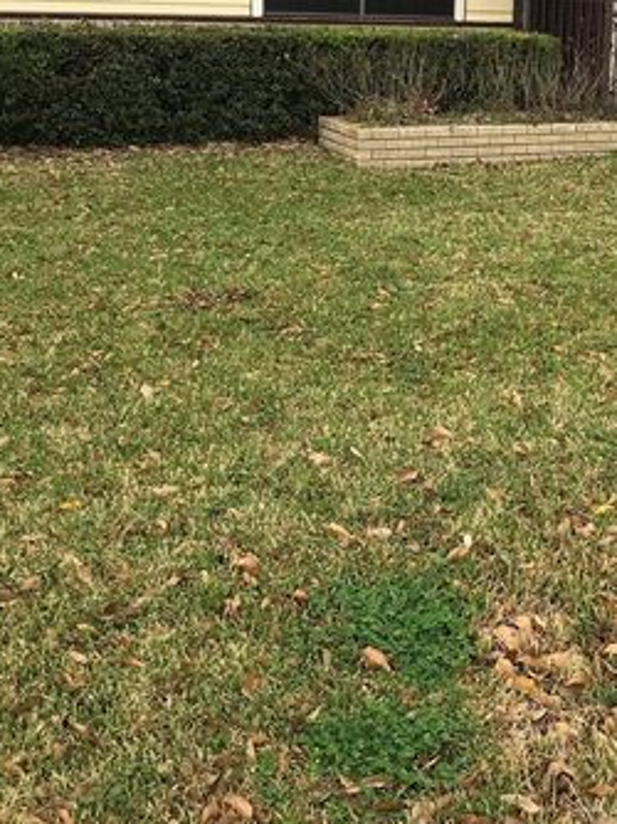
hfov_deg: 25.9
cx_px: 432
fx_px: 1333
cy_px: 186
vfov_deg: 33.5
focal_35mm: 56
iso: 20
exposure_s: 1/1100
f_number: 1.8
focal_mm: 3.99
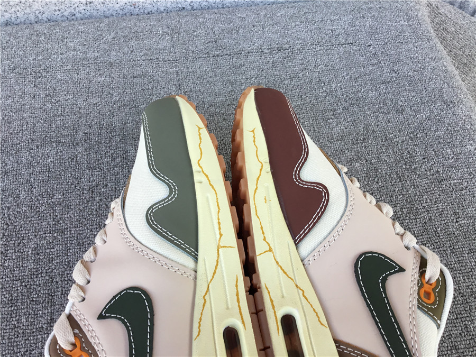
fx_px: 426
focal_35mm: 31
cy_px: 178
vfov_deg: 45.4
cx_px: 238
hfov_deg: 58.4
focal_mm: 3.3
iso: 25
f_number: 2.4
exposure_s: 1/100
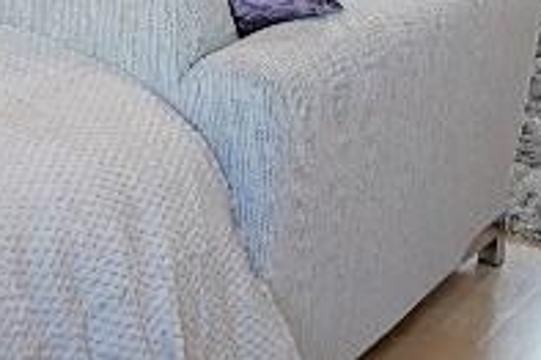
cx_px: 74
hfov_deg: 25.4
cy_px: -304
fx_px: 1171
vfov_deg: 15.0
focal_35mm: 78
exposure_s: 1/160
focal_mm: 10
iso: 800
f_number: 4
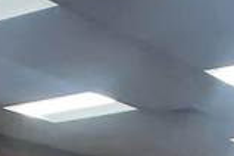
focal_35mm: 87
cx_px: 437
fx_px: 565
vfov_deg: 11.8
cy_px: 408
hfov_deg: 17.9
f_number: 2.2
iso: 160
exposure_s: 1/40
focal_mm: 1.74
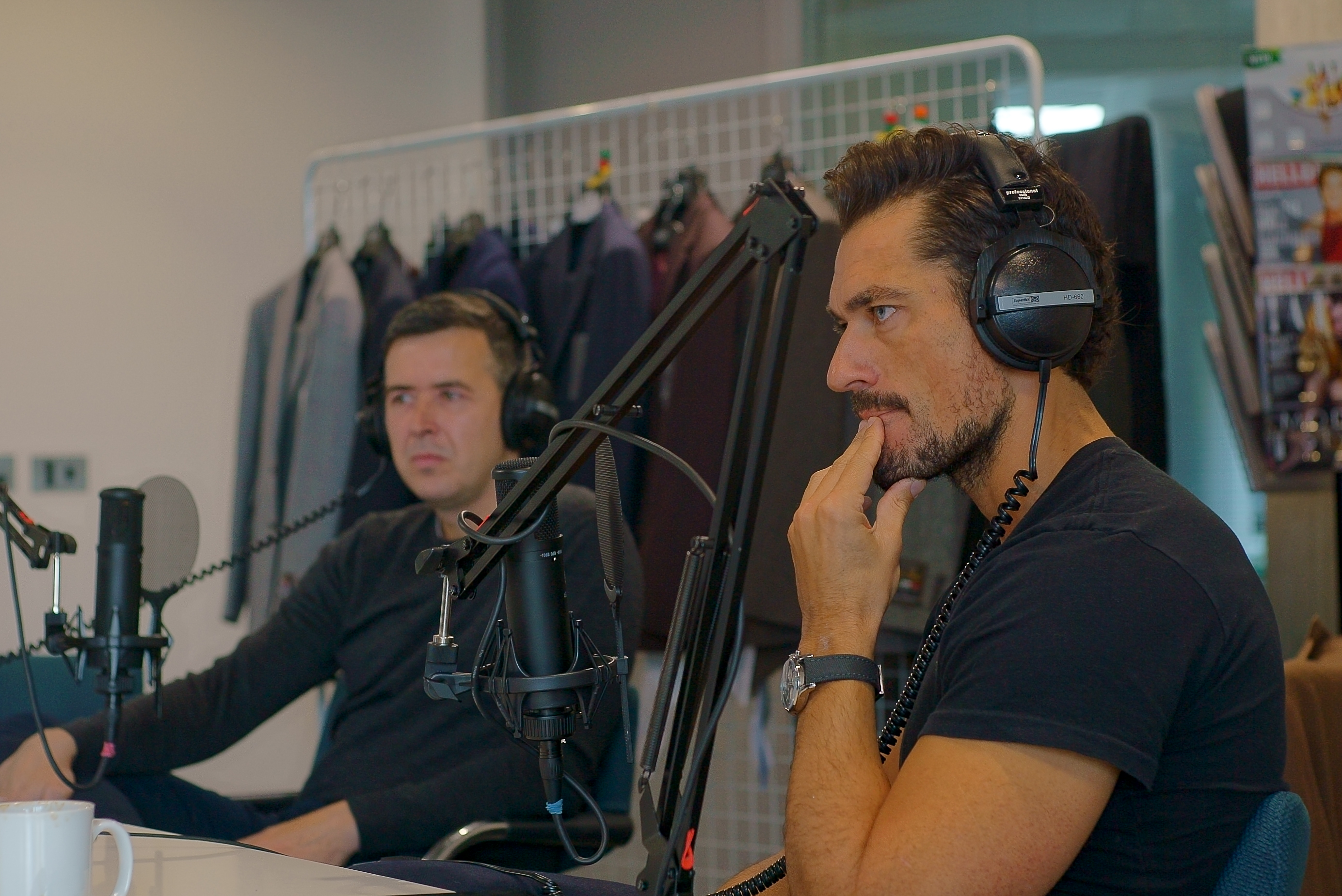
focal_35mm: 75
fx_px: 2797
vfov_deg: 18.2
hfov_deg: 27.0
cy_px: 448
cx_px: 671
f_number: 3.2
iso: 200
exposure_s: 1/125
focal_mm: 50
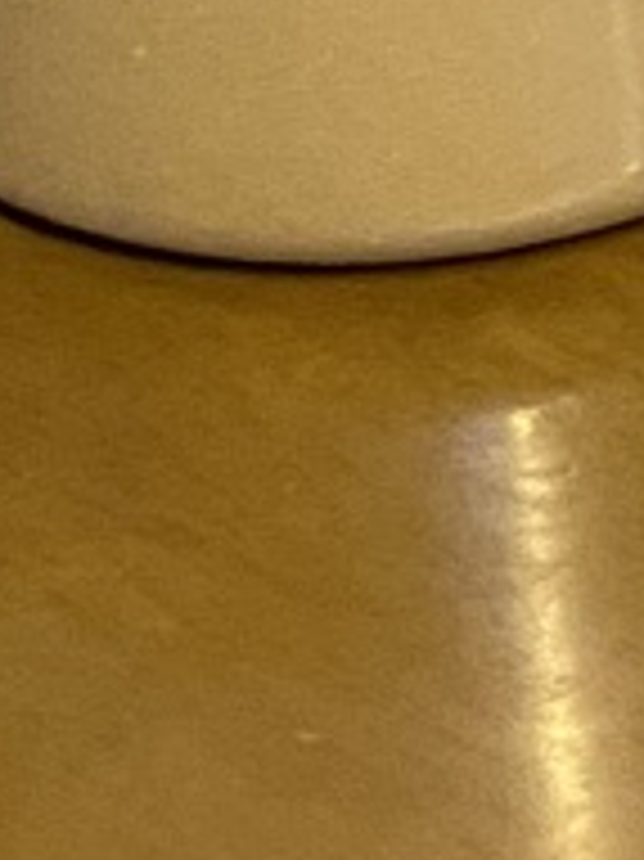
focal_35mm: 204
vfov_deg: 9.5
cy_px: -293
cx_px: 2146
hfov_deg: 6.4
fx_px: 5066
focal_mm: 4.25
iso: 500
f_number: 1.8
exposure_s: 1/51
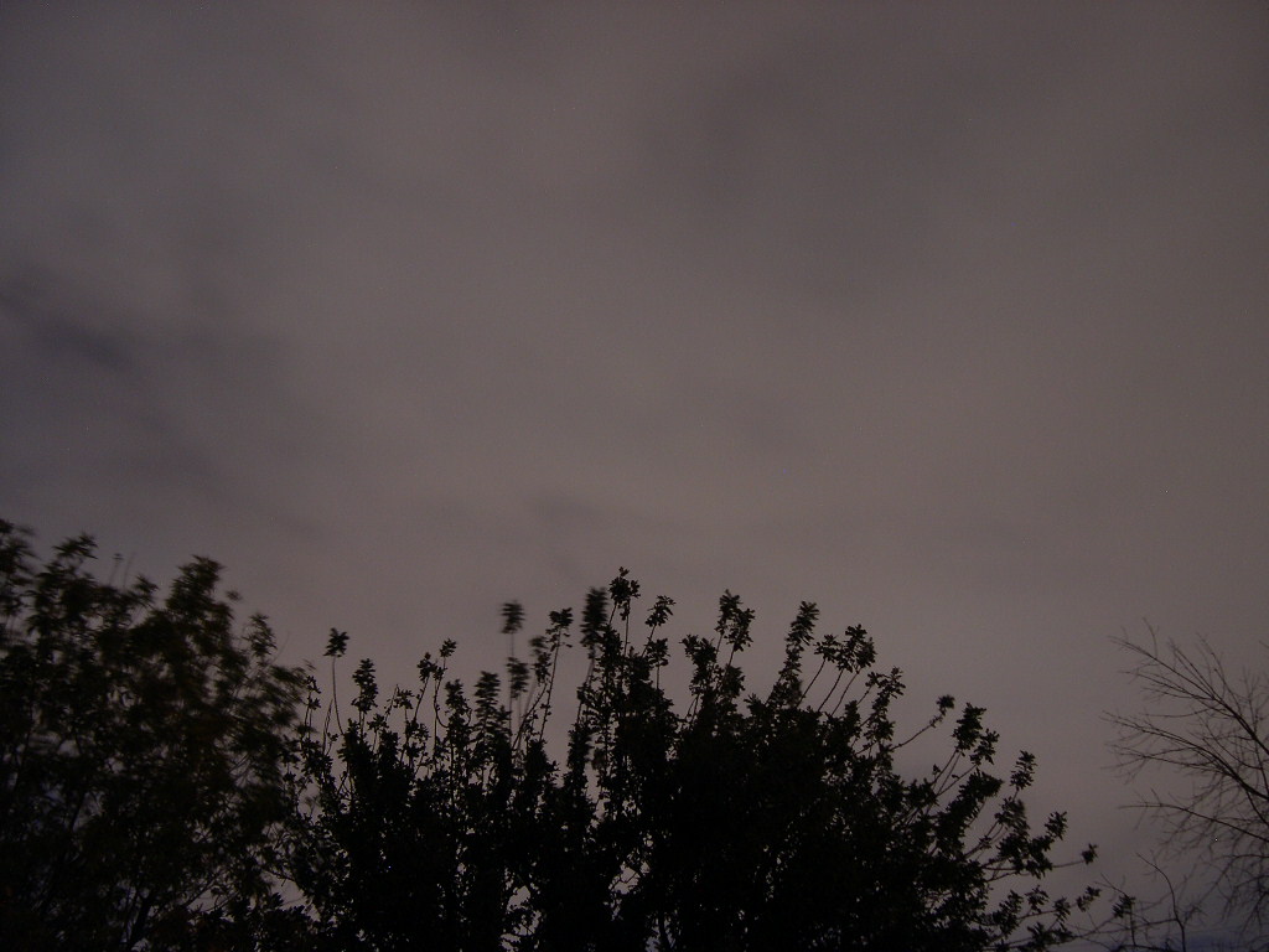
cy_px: 476
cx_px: 634
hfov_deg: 49.0
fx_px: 1393
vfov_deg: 37.7
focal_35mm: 38
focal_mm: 8
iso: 100
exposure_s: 8
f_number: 2.8
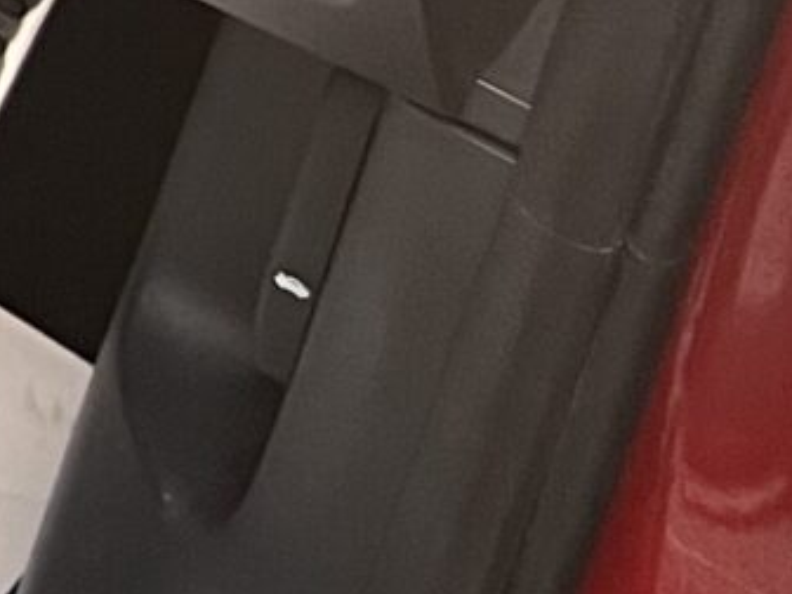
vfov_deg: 7.0
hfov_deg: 8.1
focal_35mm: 198
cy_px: -950
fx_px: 4530
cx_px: -1801
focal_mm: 5.7
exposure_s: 1/89
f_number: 1.5
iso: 125
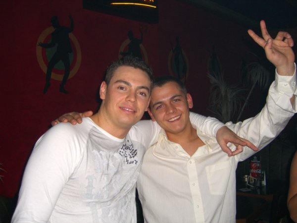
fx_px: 326
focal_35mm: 38
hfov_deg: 49.0
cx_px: 148
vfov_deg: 37.7
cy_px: 112
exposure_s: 1/60
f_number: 2.8
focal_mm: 7.9
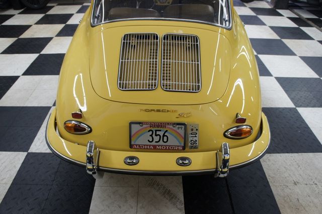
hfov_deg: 67.4
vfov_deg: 47.9
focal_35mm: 27
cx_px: 161
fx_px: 241
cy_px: 107
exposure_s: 1/30
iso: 200
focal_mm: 18
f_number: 3.5
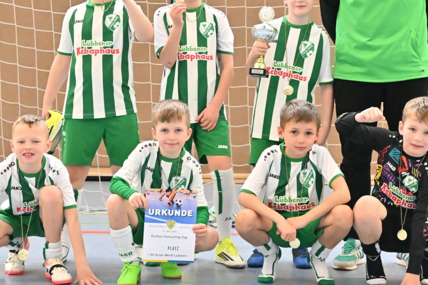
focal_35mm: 73
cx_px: 290
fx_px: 868
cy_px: 64
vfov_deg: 18.5
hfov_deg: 27.5
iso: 8000
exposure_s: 1/1000
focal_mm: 38
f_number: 3.5
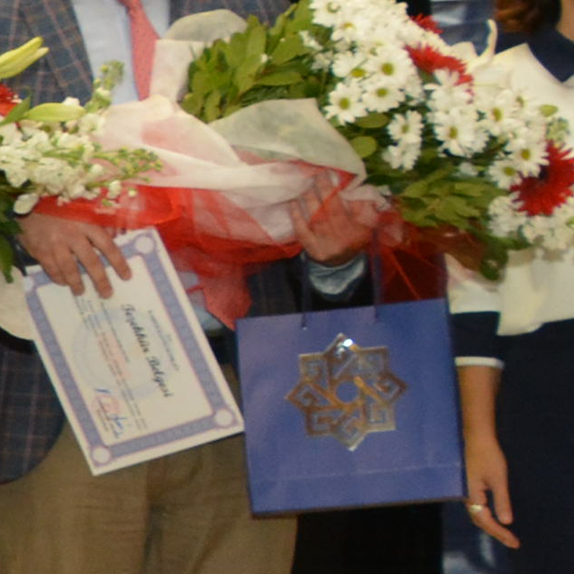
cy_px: 436
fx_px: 3715
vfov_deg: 8.8
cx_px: -1116
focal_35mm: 198
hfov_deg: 7.7
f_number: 5
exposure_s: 1/125
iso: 1000
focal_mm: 22
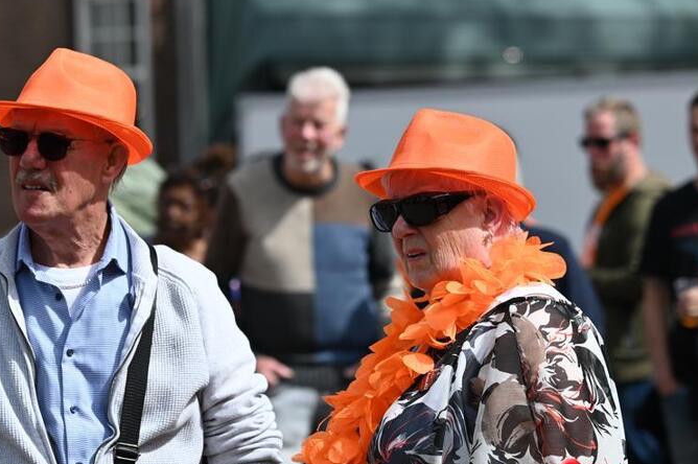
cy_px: 230
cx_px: 292
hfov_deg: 7.9
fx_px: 5036
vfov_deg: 5.3
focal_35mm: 260
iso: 100
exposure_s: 1/500
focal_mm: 175
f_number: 6.3
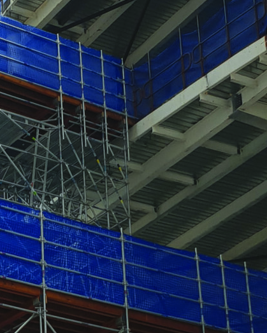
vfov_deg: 15.3
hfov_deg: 12.4
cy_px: 320
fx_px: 1225
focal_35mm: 124
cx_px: 32
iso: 50
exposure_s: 1/1174
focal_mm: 4.3
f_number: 2.4
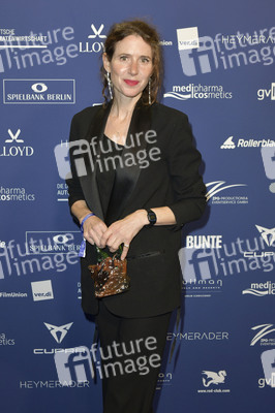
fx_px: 516
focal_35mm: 45
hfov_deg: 29.8
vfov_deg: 43.6
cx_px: 138
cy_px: 206
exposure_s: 1/200
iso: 1000
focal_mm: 45
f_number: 5.6
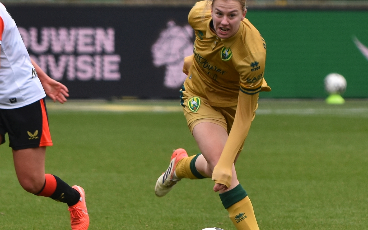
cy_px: 110
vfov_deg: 3.6
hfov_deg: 5.7
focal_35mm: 369
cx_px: 143
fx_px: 3698
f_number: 3.2
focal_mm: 175
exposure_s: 1/800
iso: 250
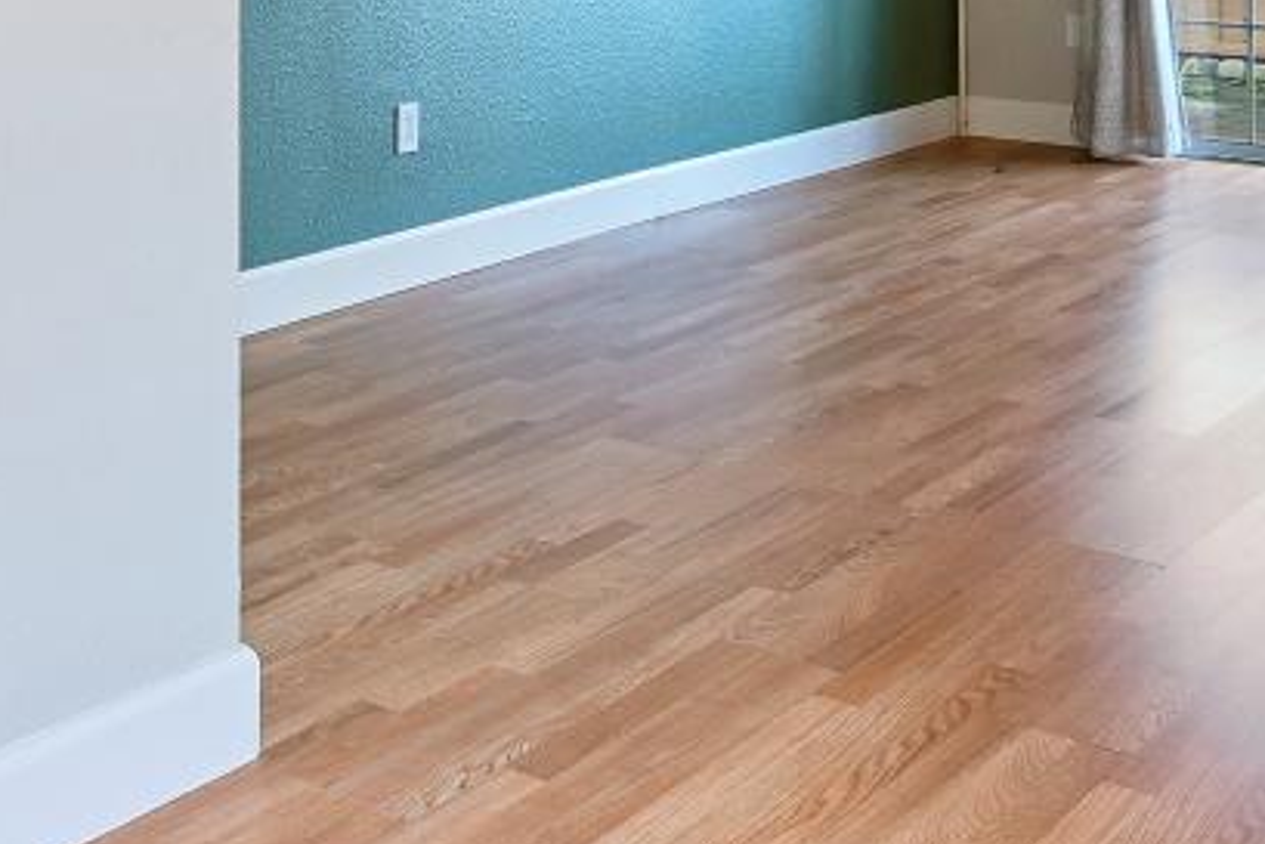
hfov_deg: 36.1
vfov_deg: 22.1
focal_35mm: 55
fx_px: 1933
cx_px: 520
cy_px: -263
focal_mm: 10
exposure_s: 1
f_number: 8
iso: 200
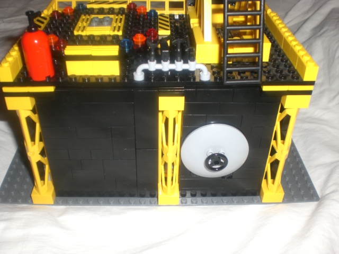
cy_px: 127
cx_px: 170
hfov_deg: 49.0
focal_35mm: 38
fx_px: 372
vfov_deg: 37.7
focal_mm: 6.3
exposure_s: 1/60
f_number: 3.1
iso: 50
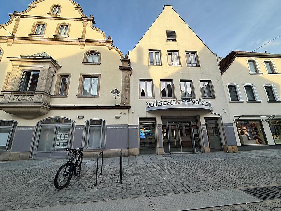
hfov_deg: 102.1
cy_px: 106
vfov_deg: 85.7
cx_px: 140
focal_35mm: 14
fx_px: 114
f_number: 2.2
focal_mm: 2.22
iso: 50
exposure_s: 1/590
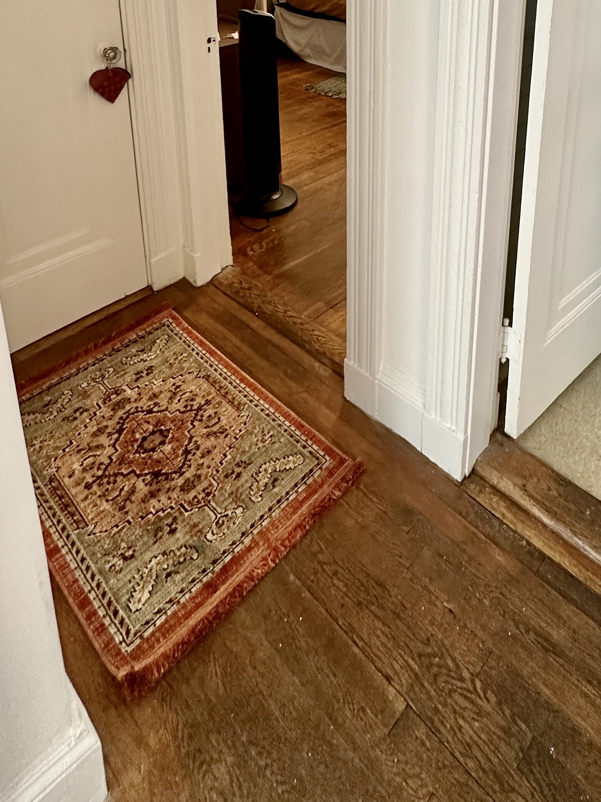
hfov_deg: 50.9
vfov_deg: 55.2
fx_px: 625
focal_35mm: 27
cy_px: 56
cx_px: 366
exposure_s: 1/60
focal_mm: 2.22
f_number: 2.2
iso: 250
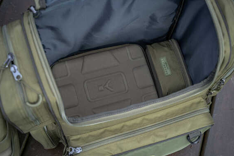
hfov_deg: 34.2
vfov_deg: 23.2
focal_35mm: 59
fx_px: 380
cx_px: 118
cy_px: 77
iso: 250
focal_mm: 55.5
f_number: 5.6
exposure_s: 1/100
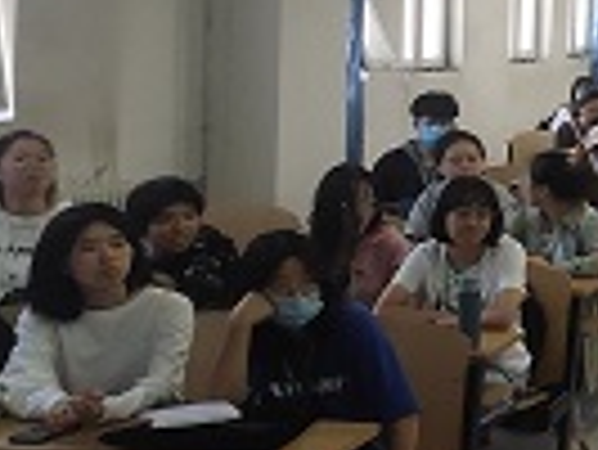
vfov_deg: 20.2
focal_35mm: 72
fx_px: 1245
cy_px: 86
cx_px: 1070
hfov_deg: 19.9
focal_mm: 2.04
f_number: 2.4
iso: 131
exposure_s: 1/50
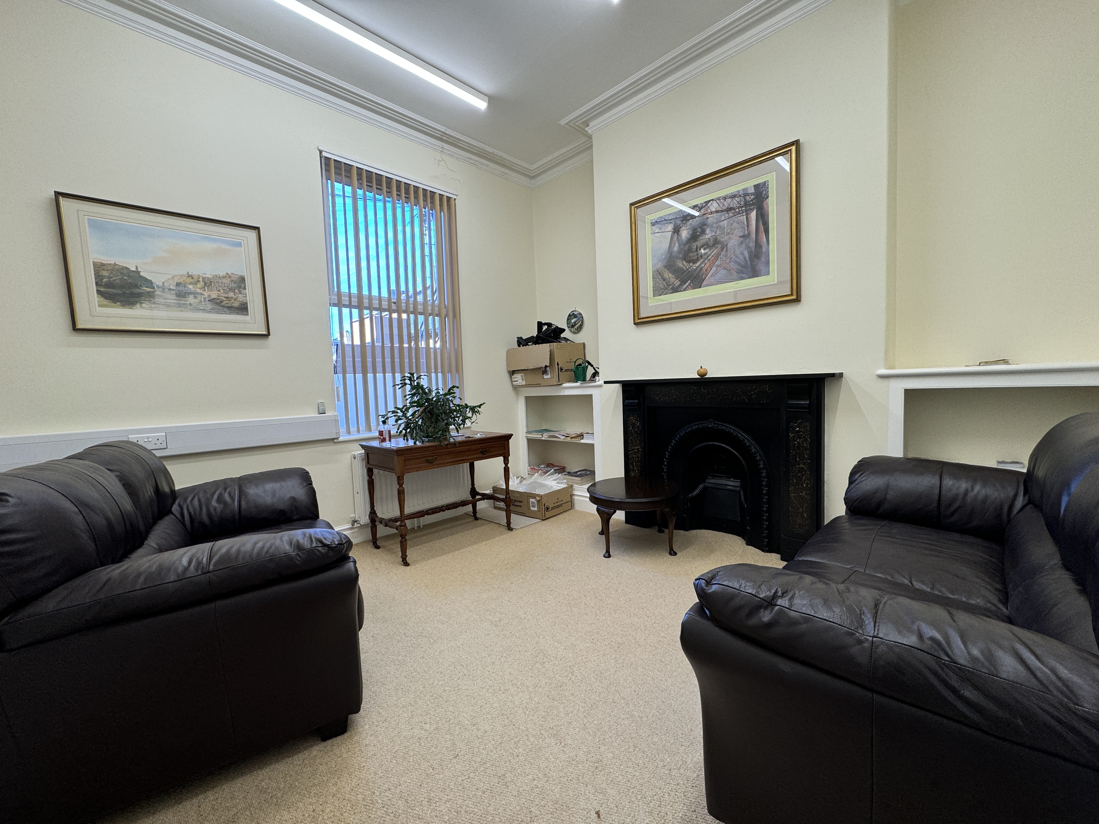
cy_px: 412
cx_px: 550
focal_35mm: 14
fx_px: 444
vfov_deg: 85.7
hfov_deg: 102.1
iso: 80
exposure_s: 1/100
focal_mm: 2.22
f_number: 2.2
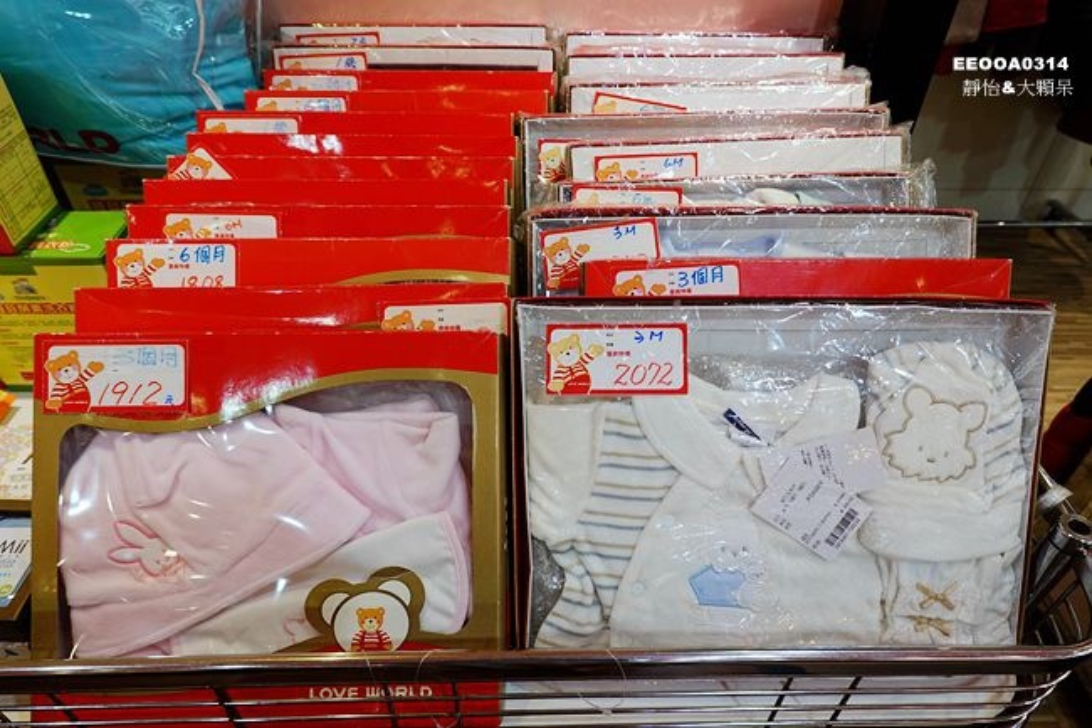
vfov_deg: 53.1
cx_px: 546
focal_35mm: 24
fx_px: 728
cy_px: 364
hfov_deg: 73.8
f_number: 2.8
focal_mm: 9
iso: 160
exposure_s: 1/30
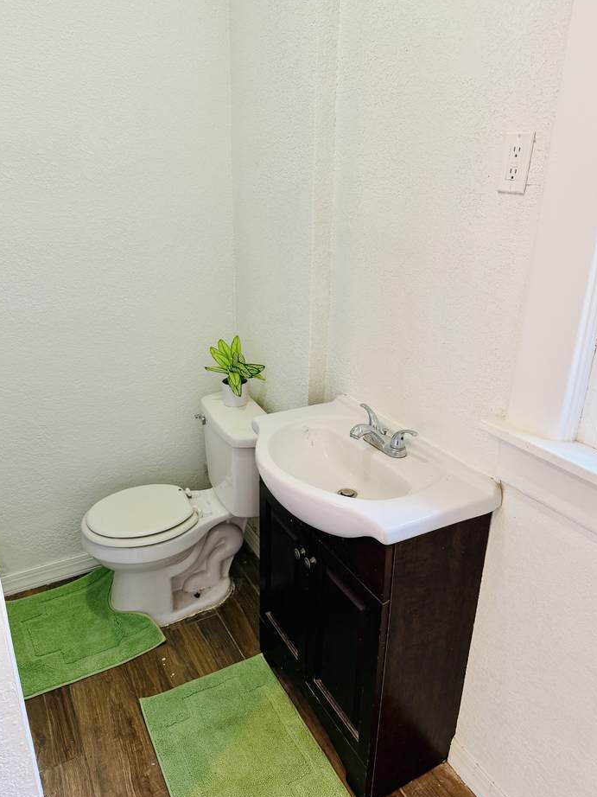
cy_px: 392
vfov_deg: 69.4
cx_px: 302
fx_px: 575
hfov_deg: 54.9
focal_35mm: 25
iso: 125
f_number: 1.78
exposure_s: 1/60
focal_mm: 6.76
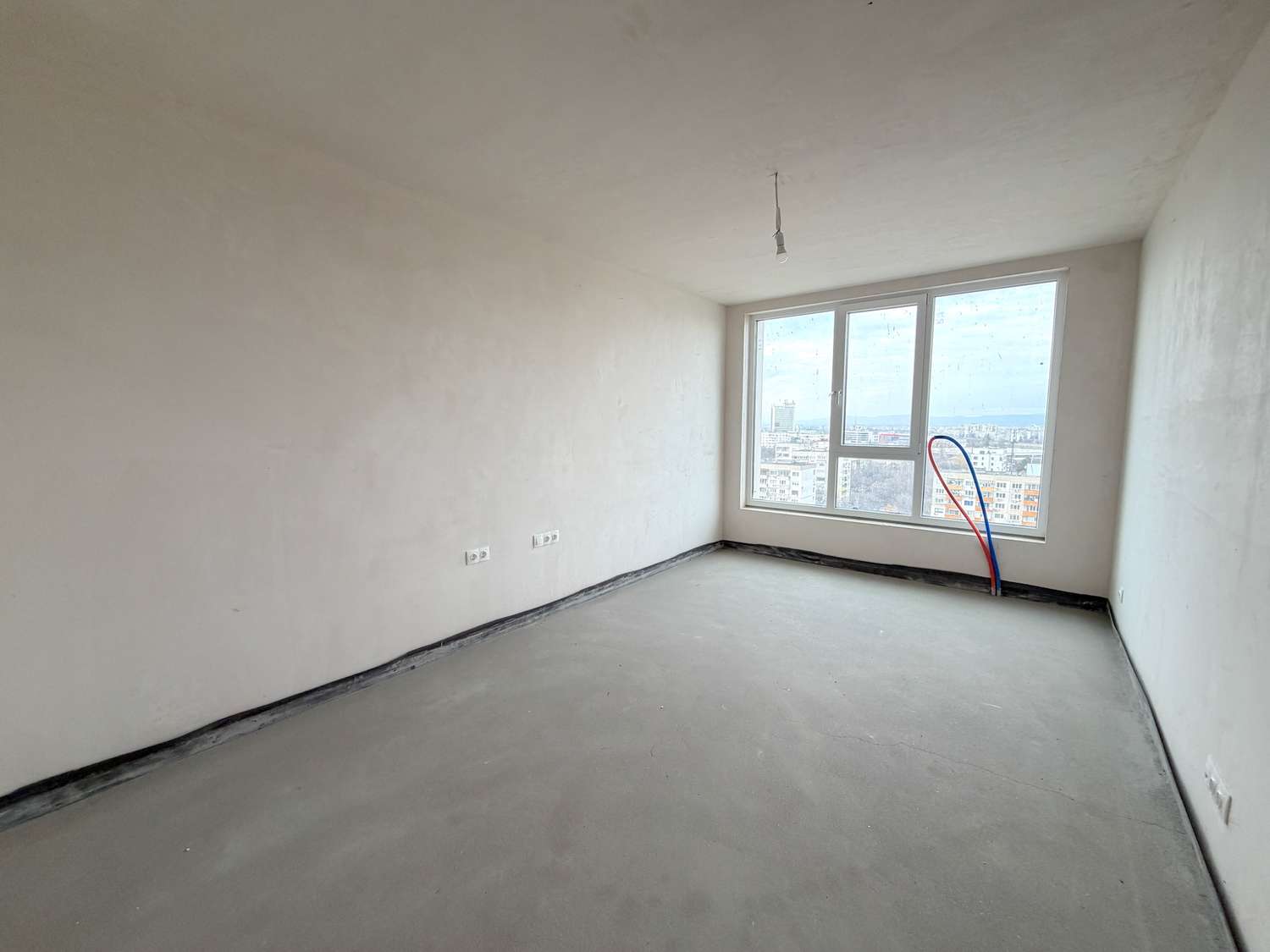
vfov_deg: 85.7
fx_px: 514
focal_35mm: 14
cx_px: 635
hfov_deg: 102.1
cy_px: 476
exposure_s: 1/121
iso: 100
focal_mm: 2.22
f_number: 2.2
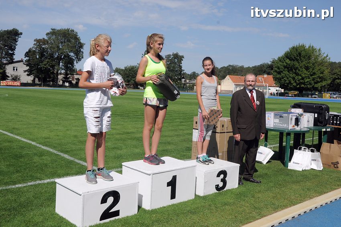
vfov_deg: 36.8
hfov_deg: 53.2
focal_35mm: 36
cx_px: 170
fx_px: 341
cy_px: 114
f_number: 13
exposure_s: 1/640
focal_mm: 24
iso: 400
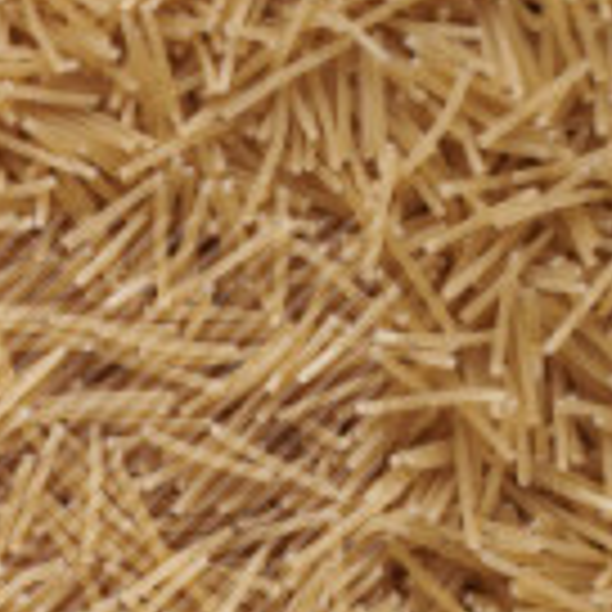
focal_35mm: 250
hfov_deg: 6.7
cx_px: -742
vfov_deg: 6.9
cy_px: 990
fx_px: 5001
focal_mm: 50
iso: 160
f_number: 8
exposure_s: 1/100
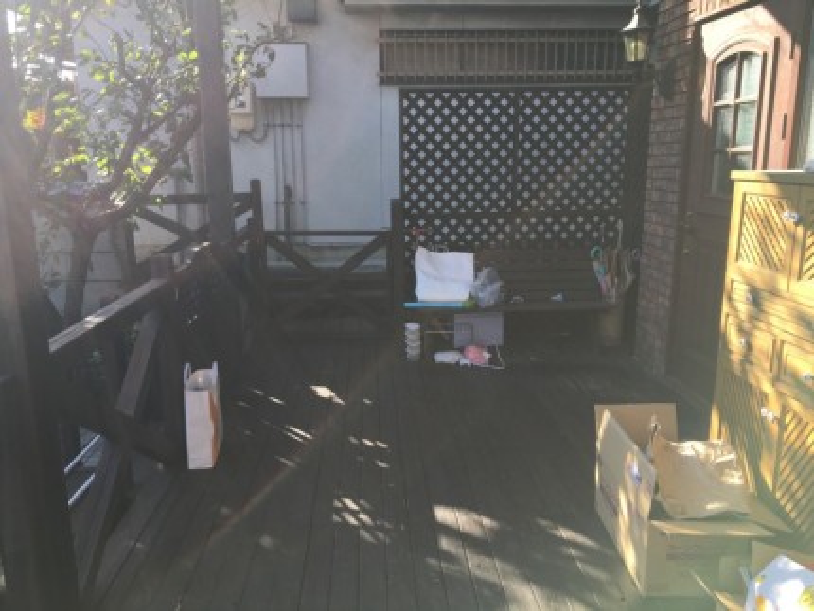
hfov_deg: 61.6
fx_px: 682
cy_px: 306
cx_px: 407
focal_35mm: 29
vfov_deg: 48.3
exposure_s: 1/243
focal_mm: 4.15
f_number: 2.2
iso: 25
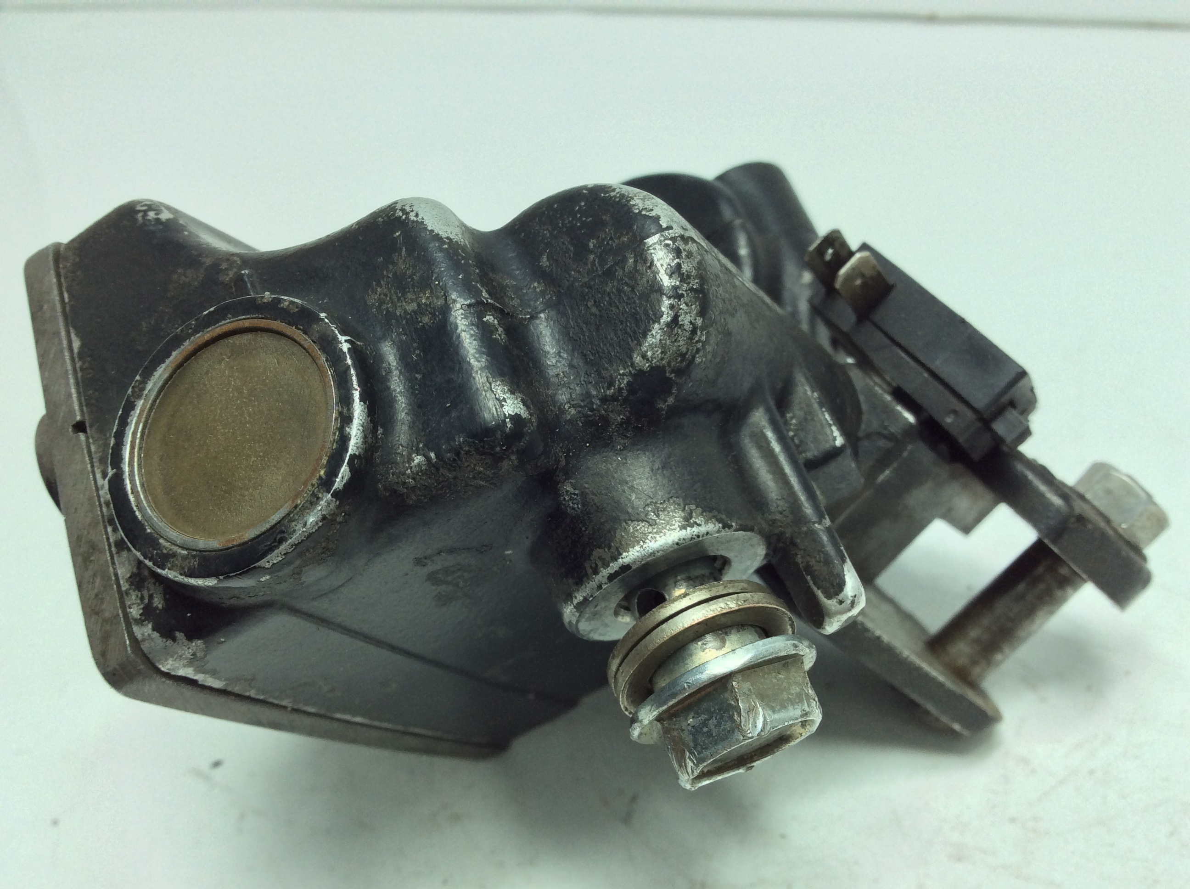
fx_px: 1098
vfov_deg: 44.1
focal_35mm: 32
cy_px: 444
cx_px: 595
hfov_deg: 56.9
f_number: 2.4
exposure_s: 1/211
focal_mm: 3.3
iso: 32
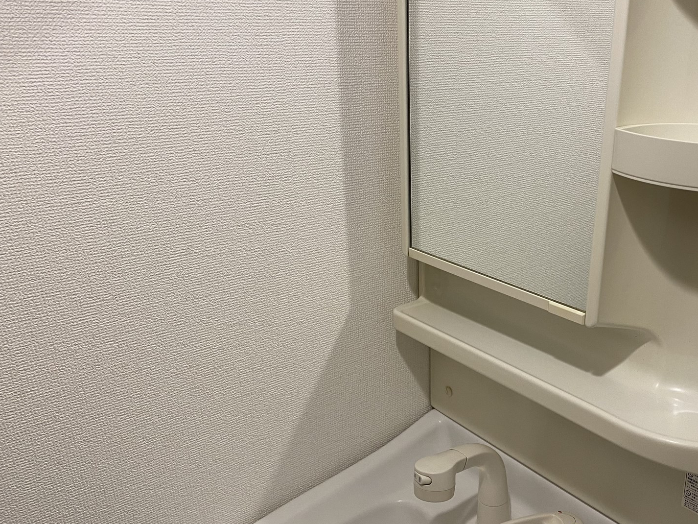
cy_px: 308
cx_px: 442
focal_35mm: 35
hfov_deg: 52.0
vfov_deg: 40.6
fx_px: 706
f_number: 1.8
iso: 80
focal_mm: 4.25
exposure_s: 1/50
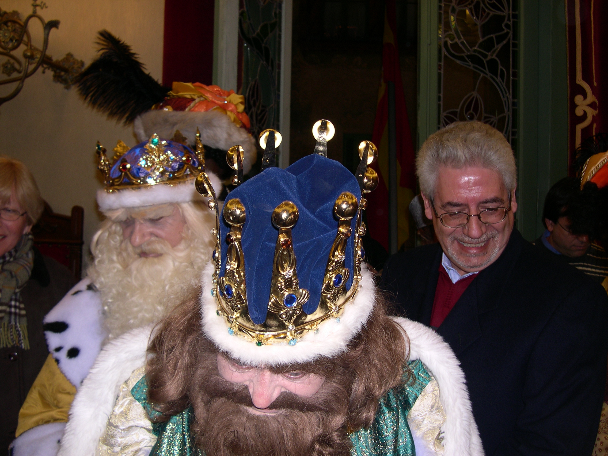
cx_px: 304
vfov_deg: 37.7
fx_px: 667
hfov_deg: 49.0
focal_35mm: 38
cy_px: 228
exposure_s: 1/60
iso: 100
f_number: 2.8
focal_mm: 8
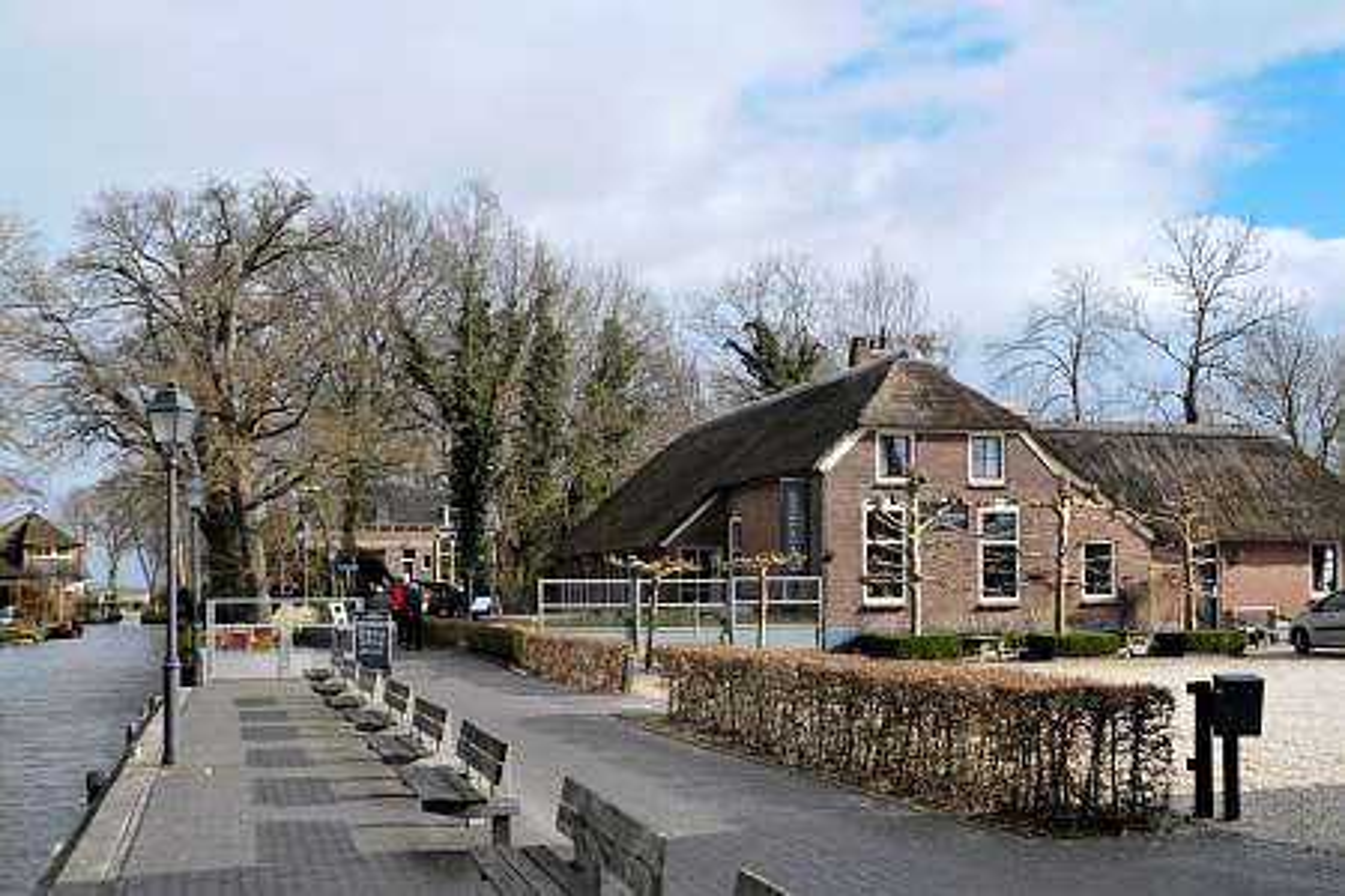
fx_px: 1345
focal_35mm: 36
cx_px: 672
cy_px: 448
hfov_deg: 53.1
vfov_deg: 36.9
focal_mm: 24
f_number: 6.3
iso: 320
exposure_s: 1/800
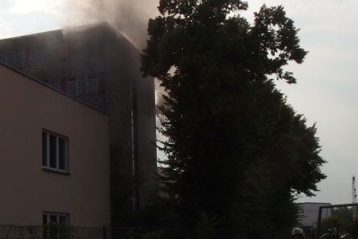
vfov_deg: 24.6
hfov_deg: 35.0
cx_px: 67
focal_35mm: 55
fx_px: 547
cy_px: 141
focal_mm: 4.7
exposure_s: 1/800
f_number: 7.1
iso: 100
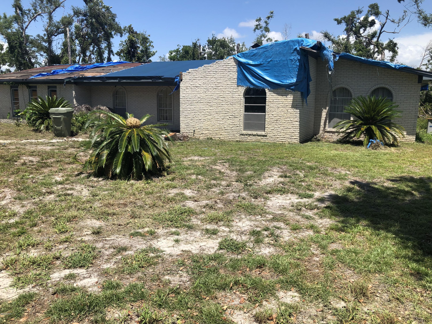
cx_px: 216
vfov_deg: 49.7
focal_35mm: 28
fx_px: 349
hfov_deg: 63.4
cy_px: 162
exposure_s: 1/1845
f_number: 1.8
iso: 20
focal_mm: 3.99
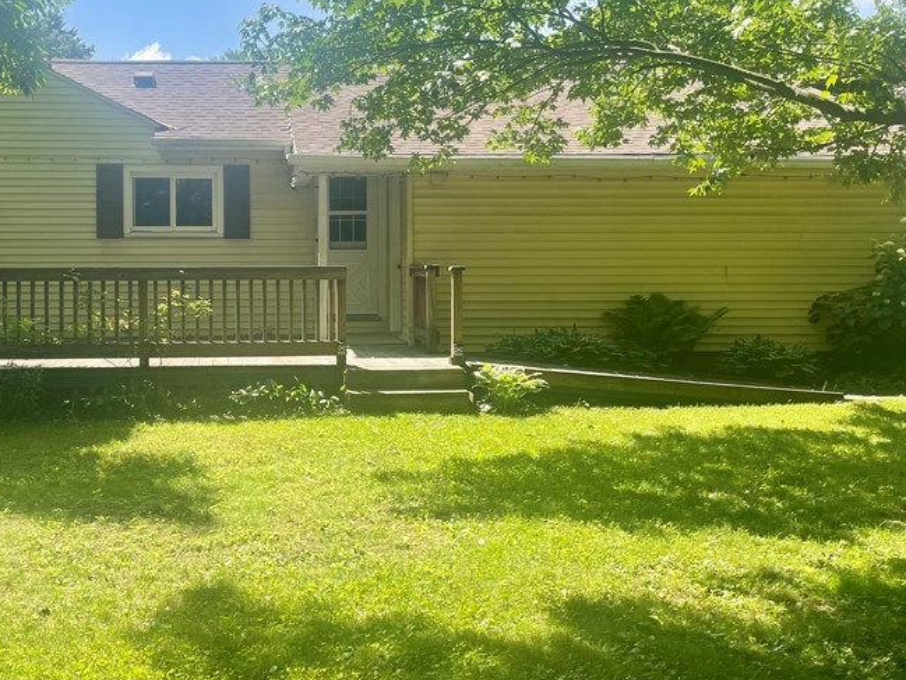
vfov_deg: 35.0
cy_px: 258
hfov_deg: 44.8
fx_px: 1073
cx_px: 271
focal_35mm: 41
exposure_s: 1/1289
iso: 32
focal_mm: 4.2
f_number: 1.6
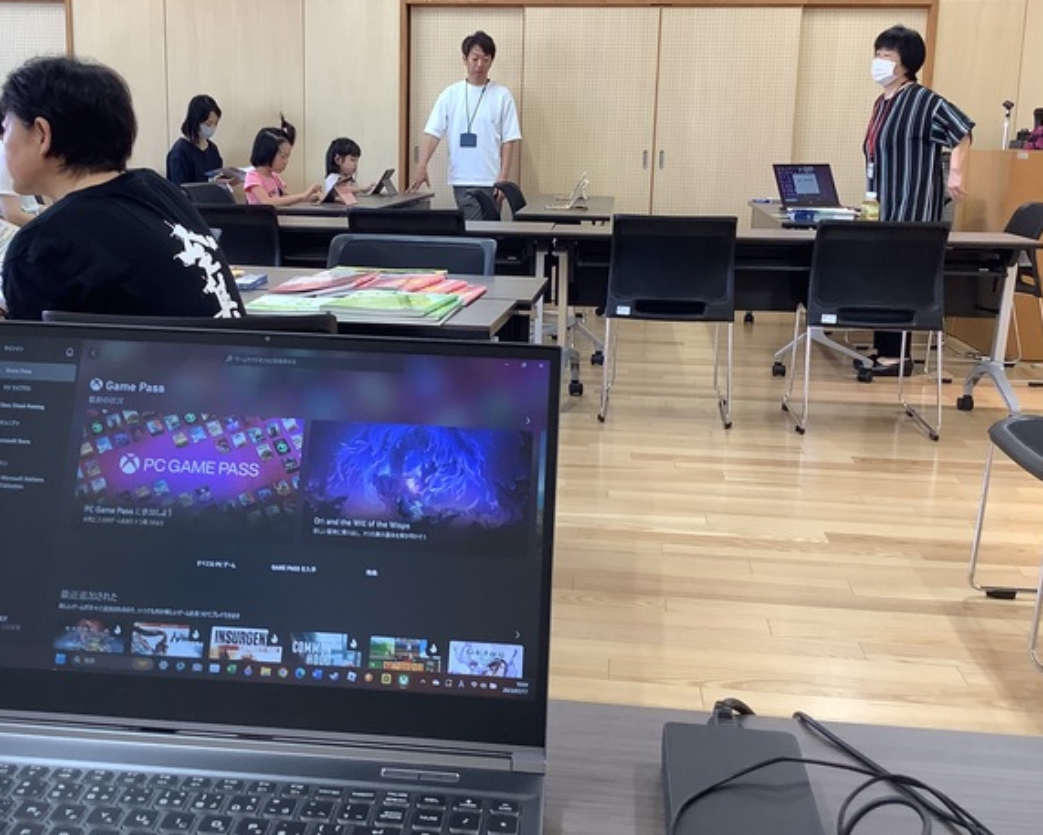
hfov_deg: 46.8
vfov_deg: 38.1
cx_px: 464
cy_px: 345
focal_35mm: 39
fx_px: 1204
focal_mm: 3.3
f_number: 2.4
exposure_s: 1/60
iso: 80
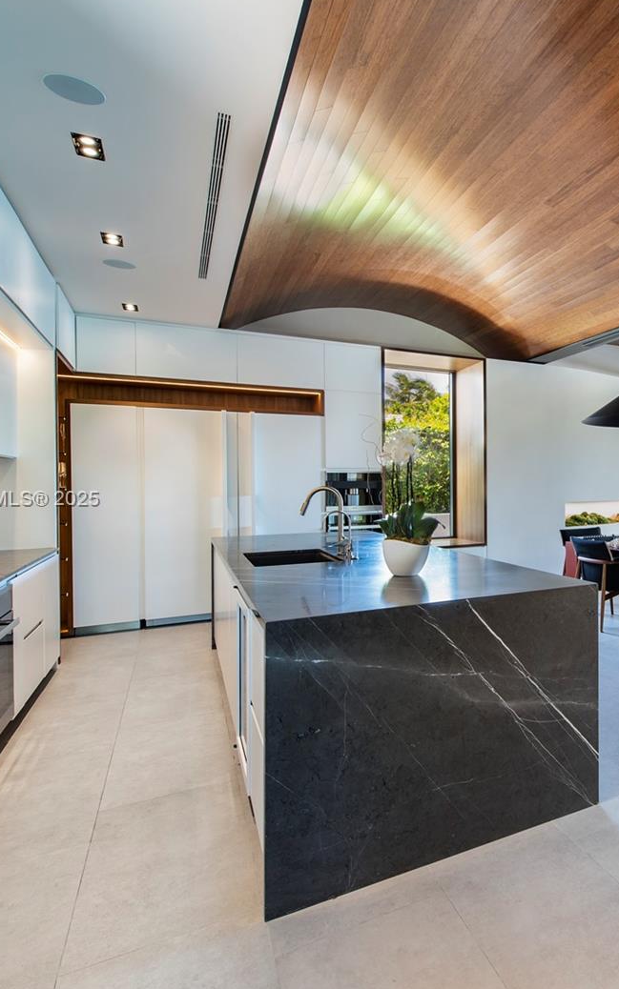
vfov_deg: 79.6
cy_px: 501
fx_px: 594
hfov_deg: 49.1
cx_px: 557
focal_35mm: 22
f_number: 9
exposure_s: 1/20
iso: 100
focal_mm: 14
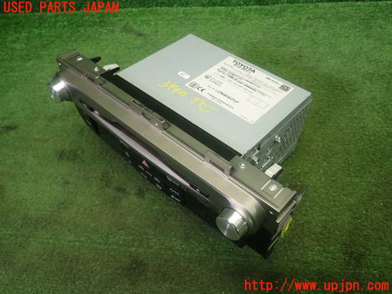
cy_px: 147
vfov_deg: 46.8
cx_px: 196
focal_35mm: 30
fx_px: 340
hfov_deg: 60.0
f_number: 2.3
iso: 160
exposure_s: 1/60
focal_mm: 5.4
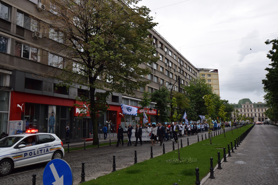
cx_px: 139
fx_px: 232
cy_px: 92
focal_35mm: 30
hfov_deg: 61.9
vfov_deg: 43.6
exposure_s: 1/250
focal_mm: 20
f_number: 8
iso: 400
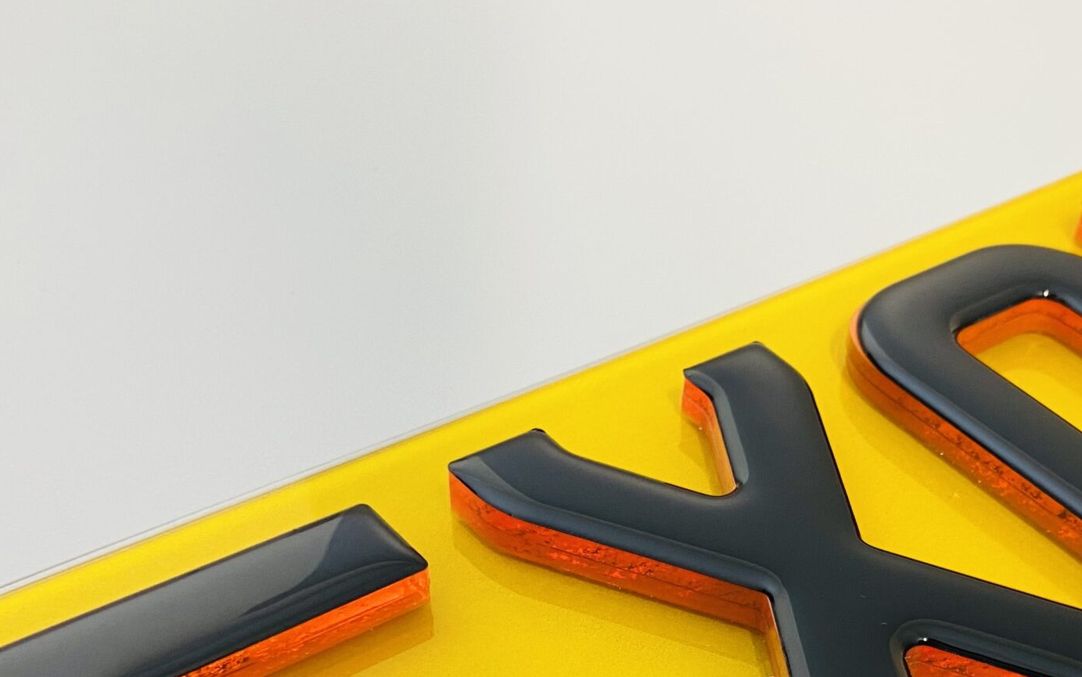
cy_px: 686
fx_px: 1504
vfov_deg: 24.2
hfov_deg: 38.0
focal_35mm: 51
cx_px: 875
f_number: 1.8
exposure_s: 1/50
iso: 125
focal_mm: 4.25
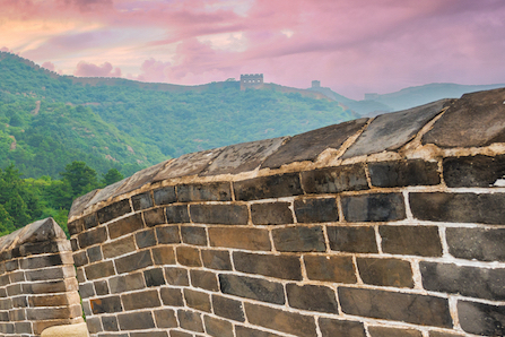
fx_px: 603
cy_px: 101
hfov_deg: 33.9
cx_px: -139
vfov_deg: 30.8
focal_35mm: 43
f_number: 6.3
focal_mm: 16
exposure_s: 1/30
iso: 200
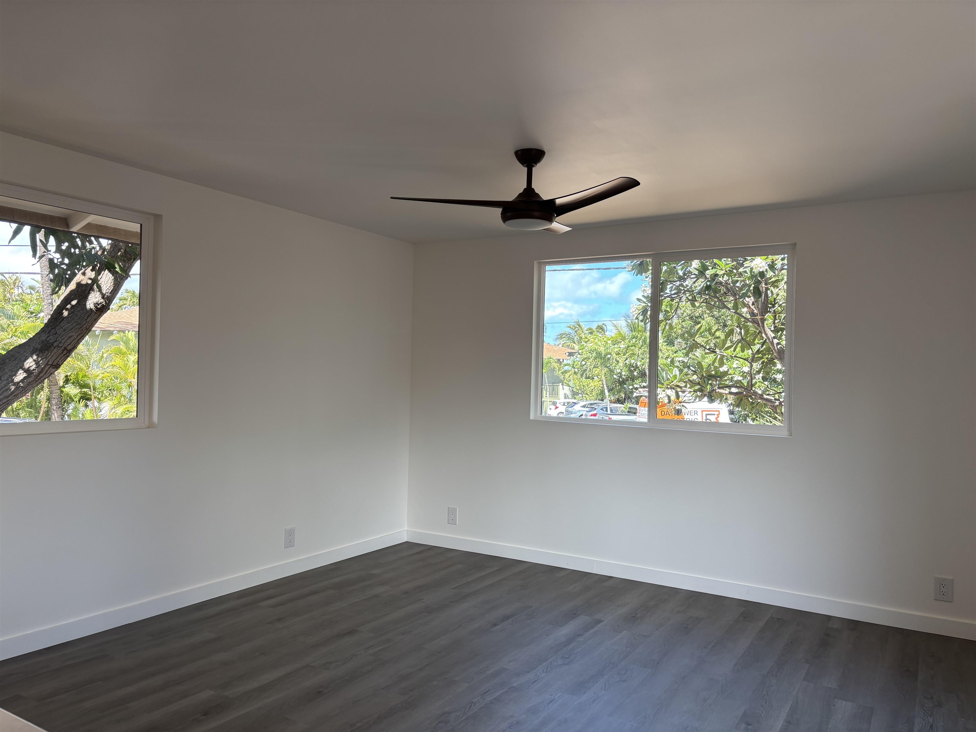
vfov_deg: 53.1
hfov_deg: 67.3
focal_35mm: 26
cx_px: 488
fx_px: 733
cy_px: 366
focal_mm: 5.96
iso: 50
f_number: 1.6
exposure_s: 1/160
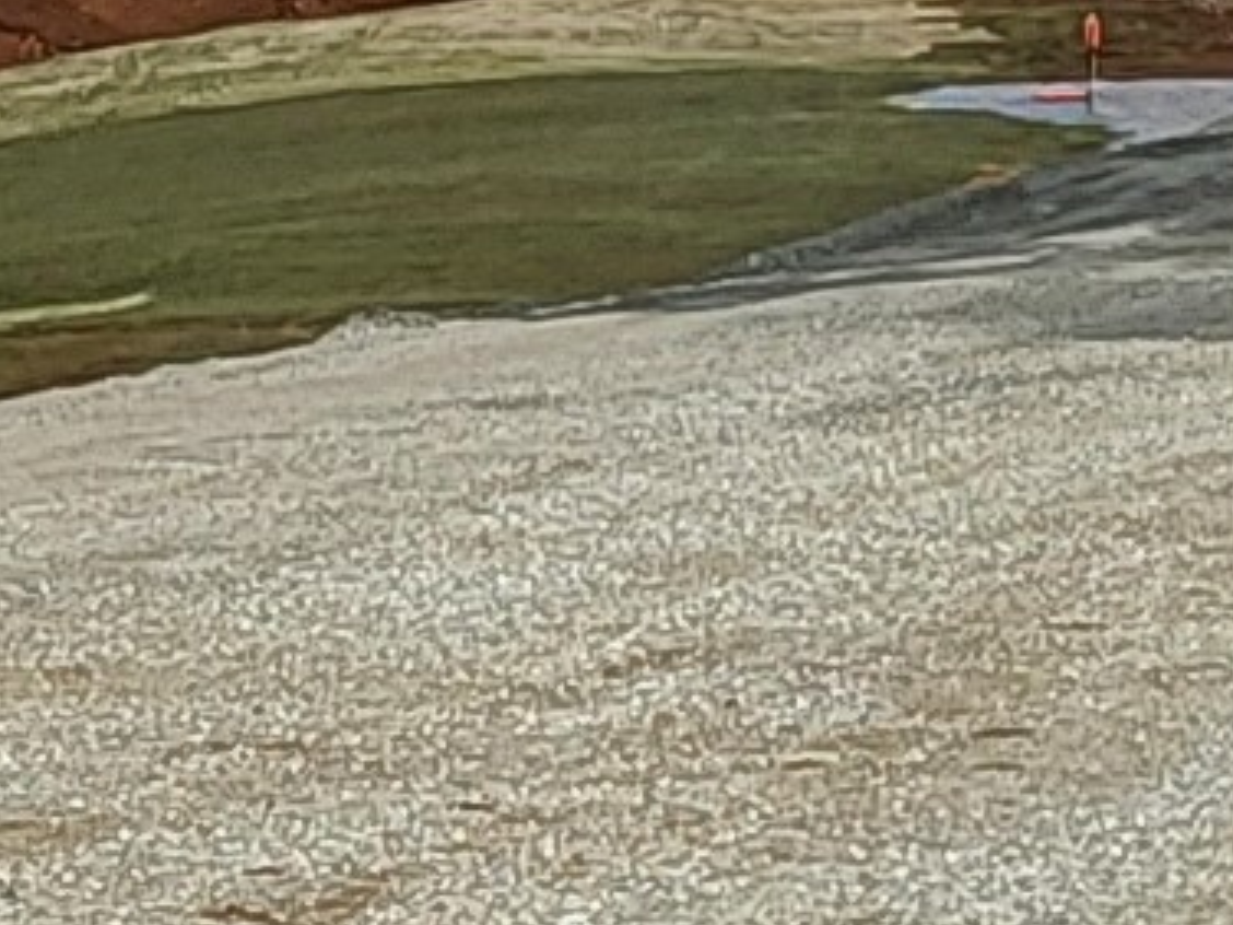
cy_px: -584
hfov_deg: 11.6
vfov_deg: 10.0
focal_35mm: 142
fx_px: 5058
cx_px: -1649
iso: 40
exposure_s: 1/1650
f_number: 1.8
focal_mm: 5.4
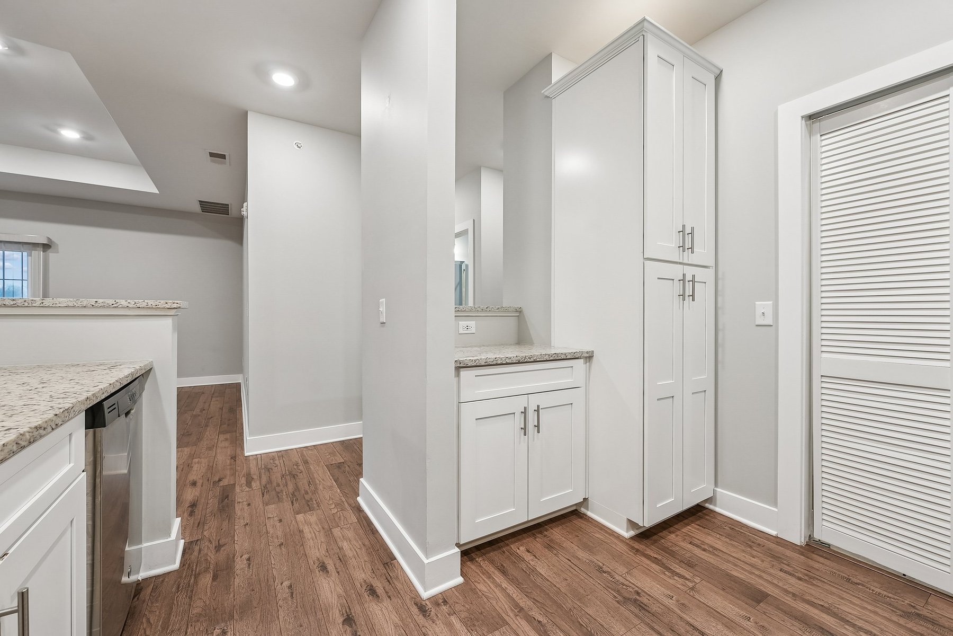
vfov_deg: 81.2
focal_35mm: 14
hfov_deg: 104.3
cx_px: 476
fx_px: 371
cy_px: 318
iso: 100
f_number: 7.1
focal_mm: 14
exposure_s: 1/4
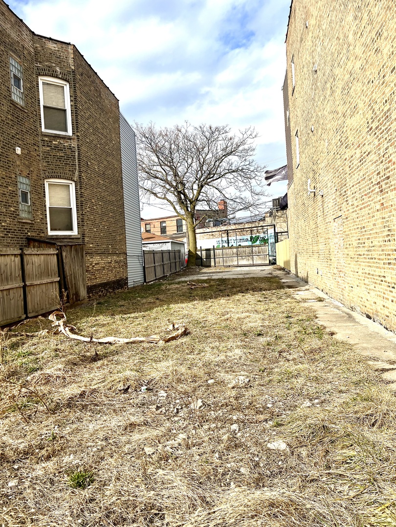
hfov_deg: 53.1
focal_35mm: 26
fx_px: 397
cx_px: 198
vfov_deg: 67.3
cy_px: 264
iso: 50
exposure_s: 1/3704
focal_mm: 5.7
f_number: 1.5
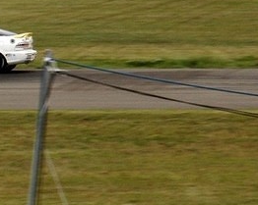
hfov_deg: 3.2
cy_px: 68
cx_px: -118
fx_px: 4553
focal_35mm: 597
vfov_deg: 2.6
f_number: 6.7
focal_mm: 50.69
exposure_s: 1/250
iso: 100
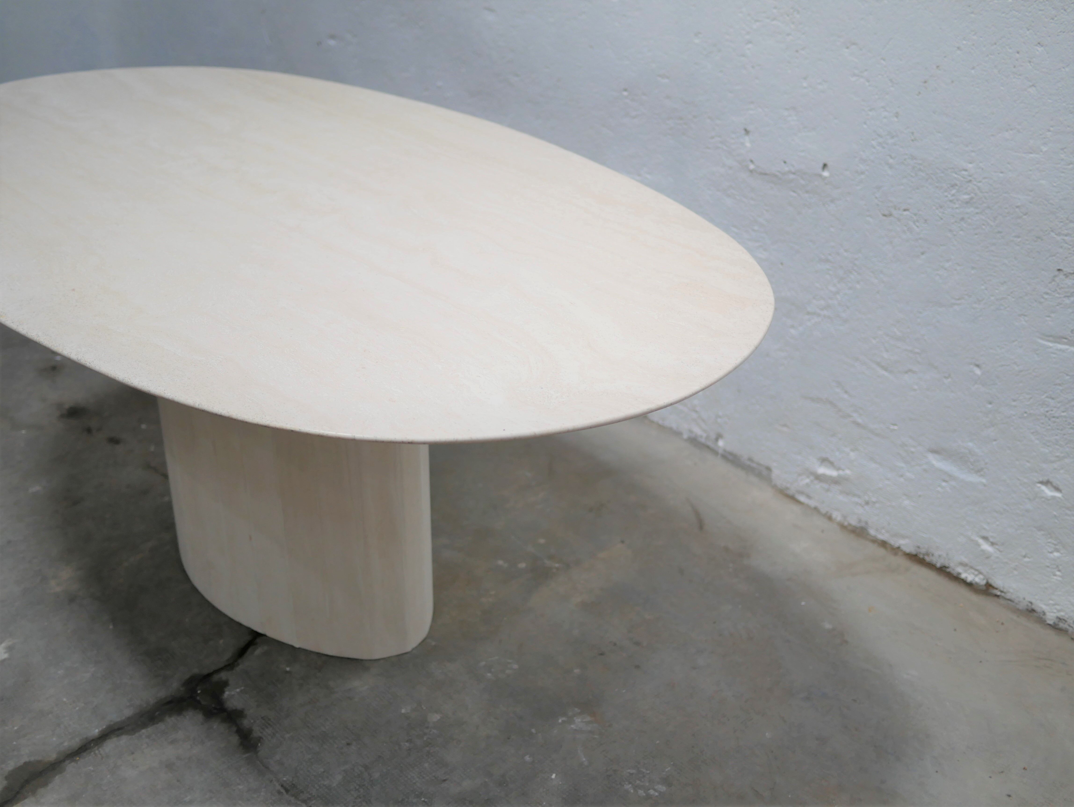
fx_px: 1242
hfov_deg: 46.8
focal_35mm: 40
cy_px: 404
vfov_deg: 36.0
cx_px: 537
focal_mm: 20
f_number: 1.7
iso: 200
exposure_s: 1/60
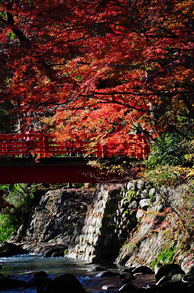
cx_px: 97
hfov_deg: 4.6
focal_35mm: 300
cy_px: 146
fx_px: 2432
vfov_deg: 6.9
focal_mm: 200
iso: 1250
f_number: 5.6
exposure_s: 1/2000
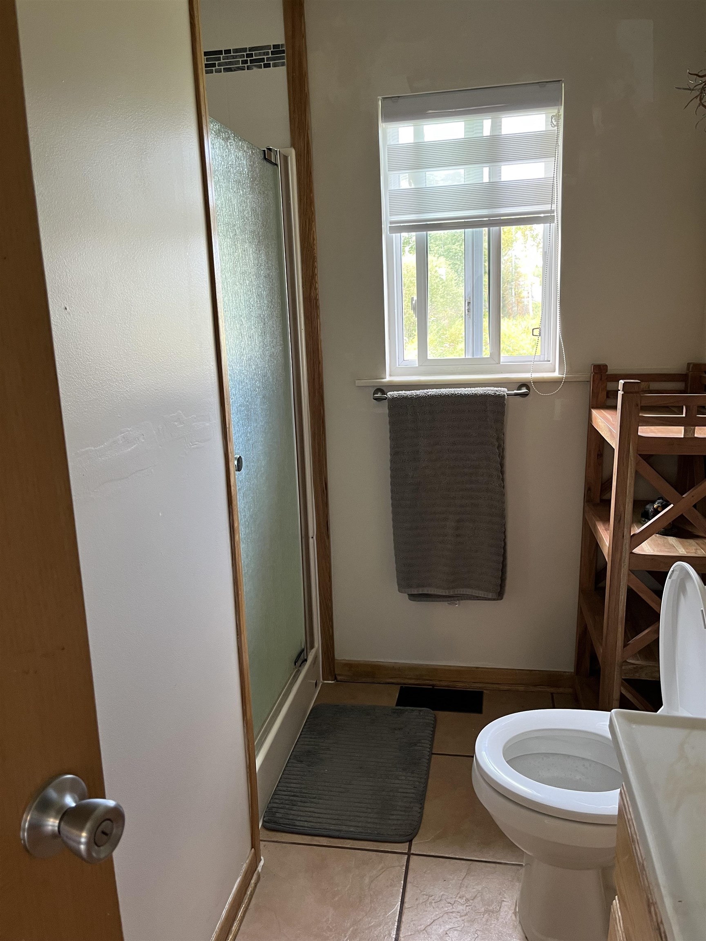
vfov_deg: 67.3
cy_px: 470
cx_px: 353
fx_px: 707
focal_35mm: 26
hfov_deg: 53.1
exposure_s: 1/60
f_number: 1.6
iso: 125
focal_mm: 5.1
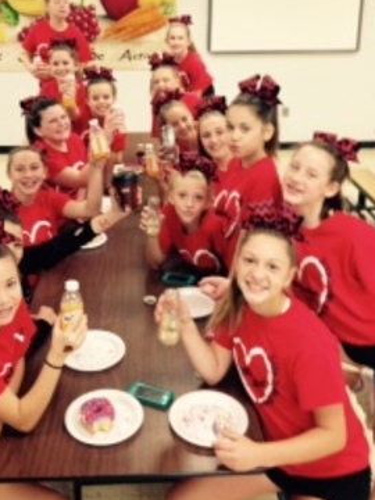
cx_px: 158
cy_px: 171
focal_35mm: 44
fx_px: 636
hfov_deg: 32.8
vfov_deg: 42.4
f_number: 2.4
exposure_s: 1/20
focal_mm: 4.12
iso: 100
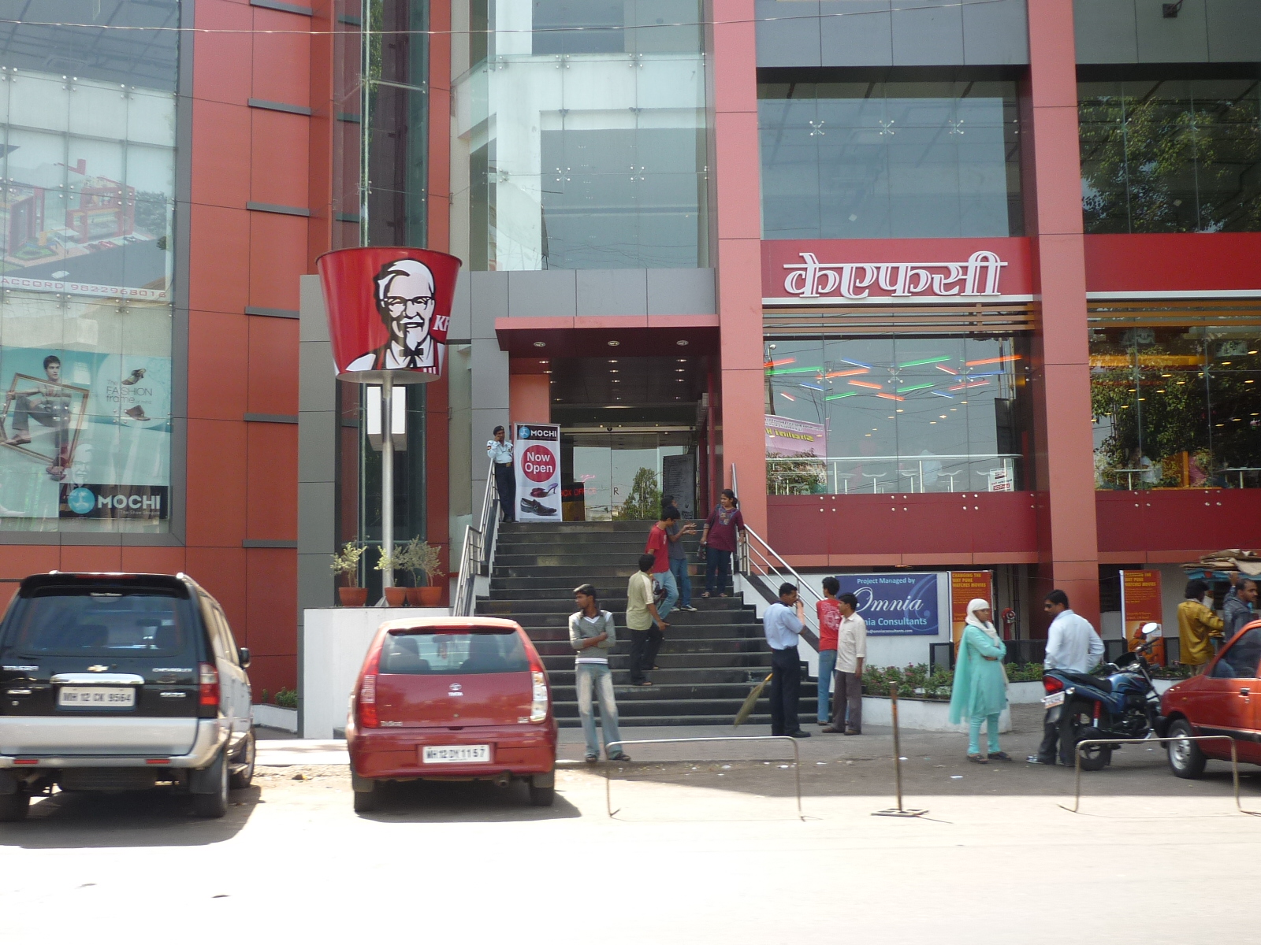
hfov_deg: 47.9
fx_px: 1421
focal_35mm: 39
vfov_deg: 36.8
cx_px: 630
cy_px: 472
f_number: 2.8
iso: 80
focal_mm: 5.5
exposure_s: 1/200
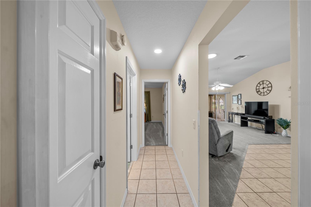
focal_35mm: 12
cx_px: 156
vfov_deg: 90.0
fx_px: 104
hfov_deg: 112.6
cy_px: 104
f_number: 9
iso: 100
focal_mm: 12
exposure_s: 2
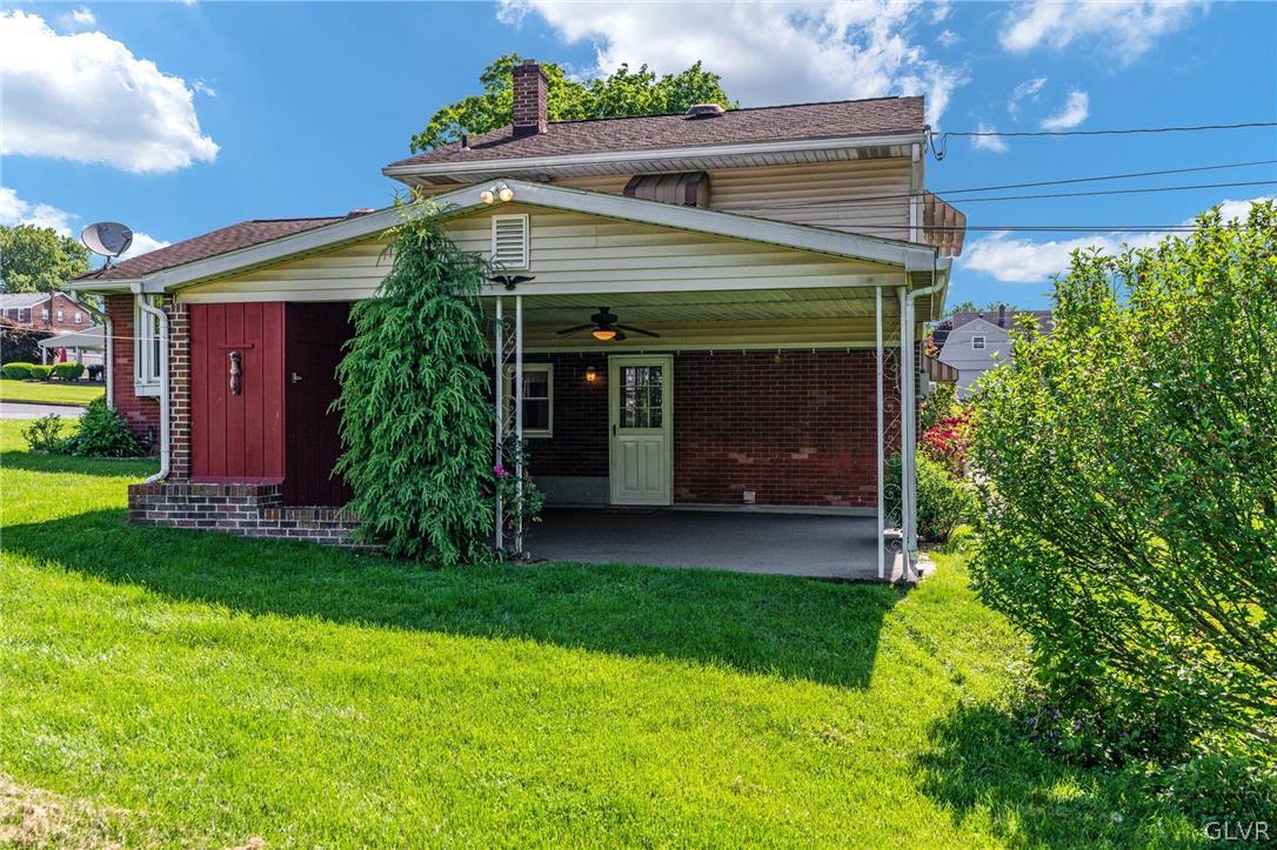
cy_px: 425
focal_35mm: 30
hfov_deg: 62.0
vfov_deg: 43.6
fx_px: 1064
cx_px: 638
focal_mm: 30
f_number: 7.1
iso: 320
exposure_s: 1/400
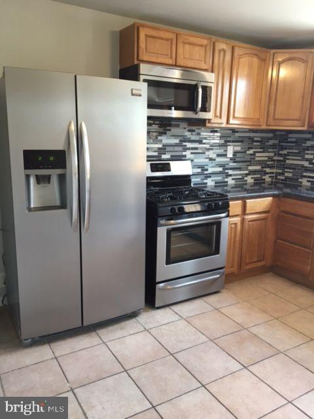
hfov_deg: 48.2
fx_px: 351
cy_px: 210
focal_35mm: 29
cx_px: 157
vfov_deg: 61.7
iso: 64
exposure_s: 1/30
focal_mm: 4.15
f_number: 2.2
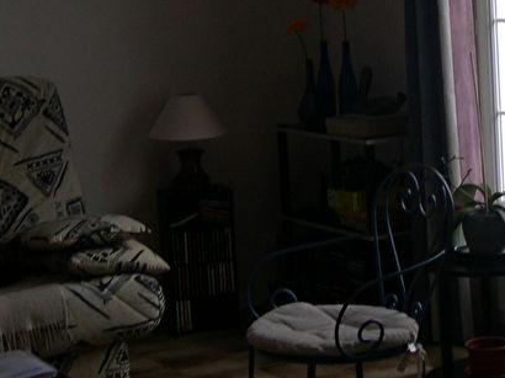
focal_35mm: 95
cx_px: 464
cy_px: 74
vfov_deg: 15.4
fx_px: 1385
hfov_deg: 20.2
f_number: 2.8
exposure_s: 1/90.9
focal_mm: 8
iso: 100
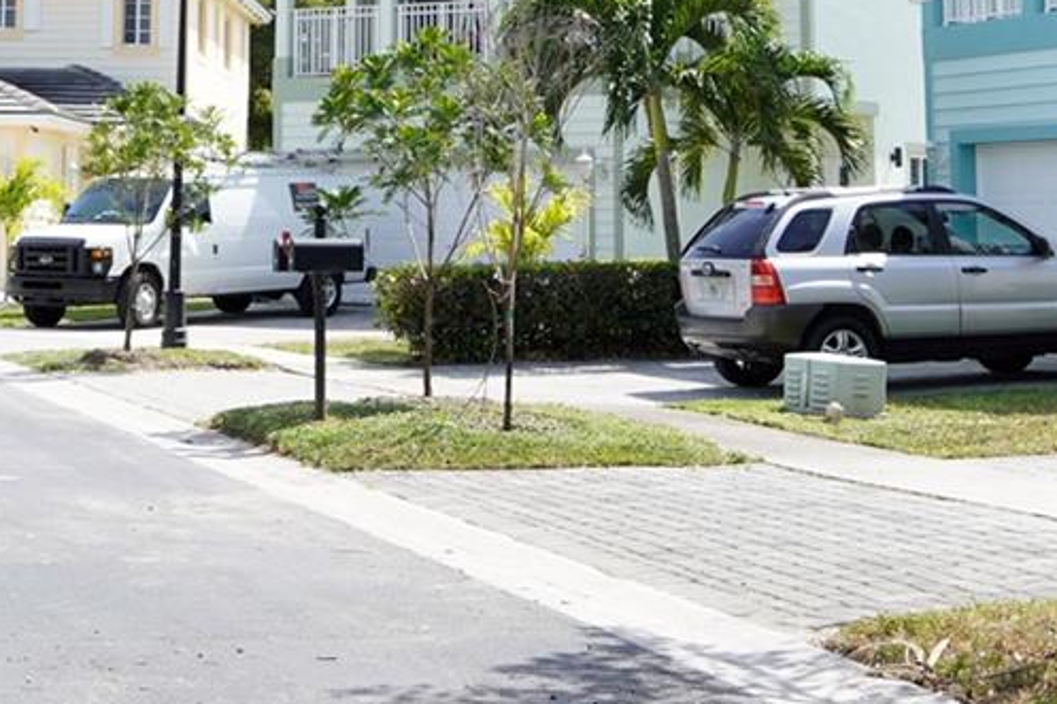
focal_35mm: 87
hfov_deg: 23.2
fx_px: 2553
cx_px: 296
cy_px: -189
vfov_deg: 15.0
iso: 100
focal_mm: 18
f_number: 5
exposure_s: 1/320
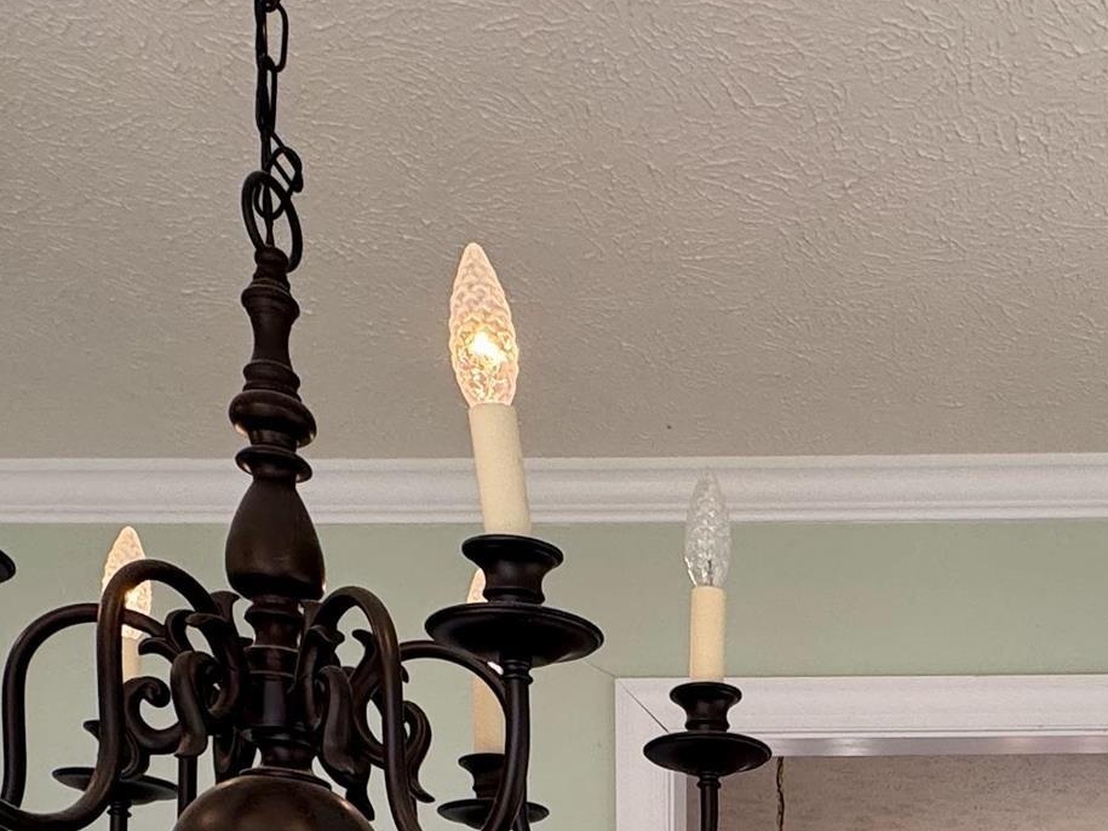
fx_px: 1504
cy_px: 1227
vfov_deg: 24.4
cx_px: 930
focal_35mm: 47
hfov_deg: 38.5
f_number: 2.2
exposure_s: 1/140
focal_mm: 2.22
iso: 40
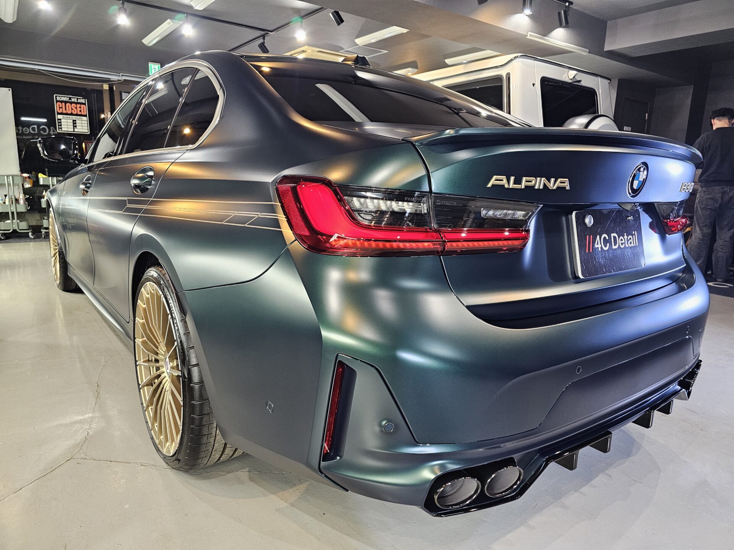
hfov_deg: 73.9
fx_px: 488
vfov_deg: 58.9
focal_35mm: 23
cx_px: 367
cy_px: 275
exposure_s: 1/100
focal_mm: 6.3
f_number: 1.7
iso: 640
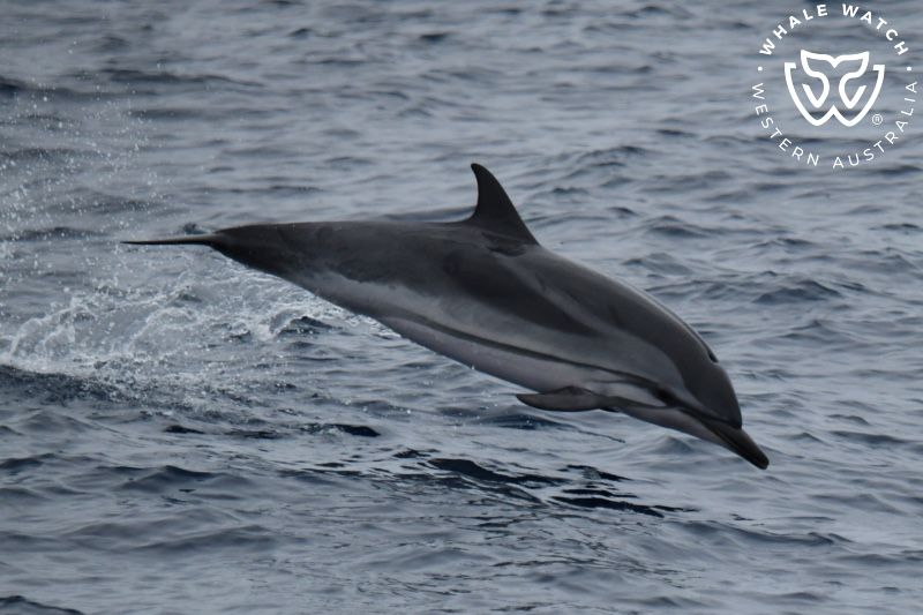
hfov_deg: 4.6
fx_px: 11534
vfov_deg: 3.1
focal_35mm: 450
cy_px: 308
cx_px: 462
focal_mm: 450
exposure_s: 1/8000
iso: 1400
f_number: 6
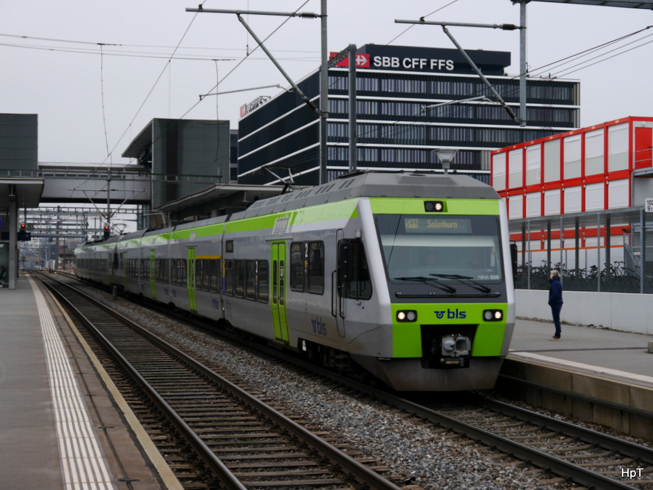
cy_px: 245
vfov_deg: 21.9
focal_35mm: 67
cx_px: 328
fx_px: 1264
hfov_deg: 29.0
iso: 160
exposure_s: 1/125
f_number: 5.6
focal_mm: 33
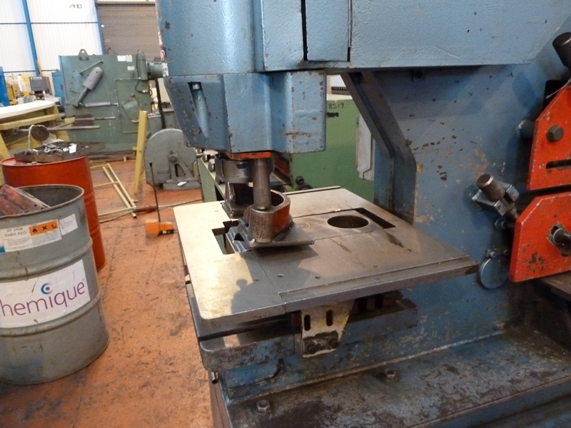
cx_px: 286
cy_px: 214
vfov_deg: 54.9
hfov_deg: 69.4
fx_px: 412
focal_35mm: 25
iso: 800
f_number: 3.3
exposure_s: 1/20
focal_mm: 4.1
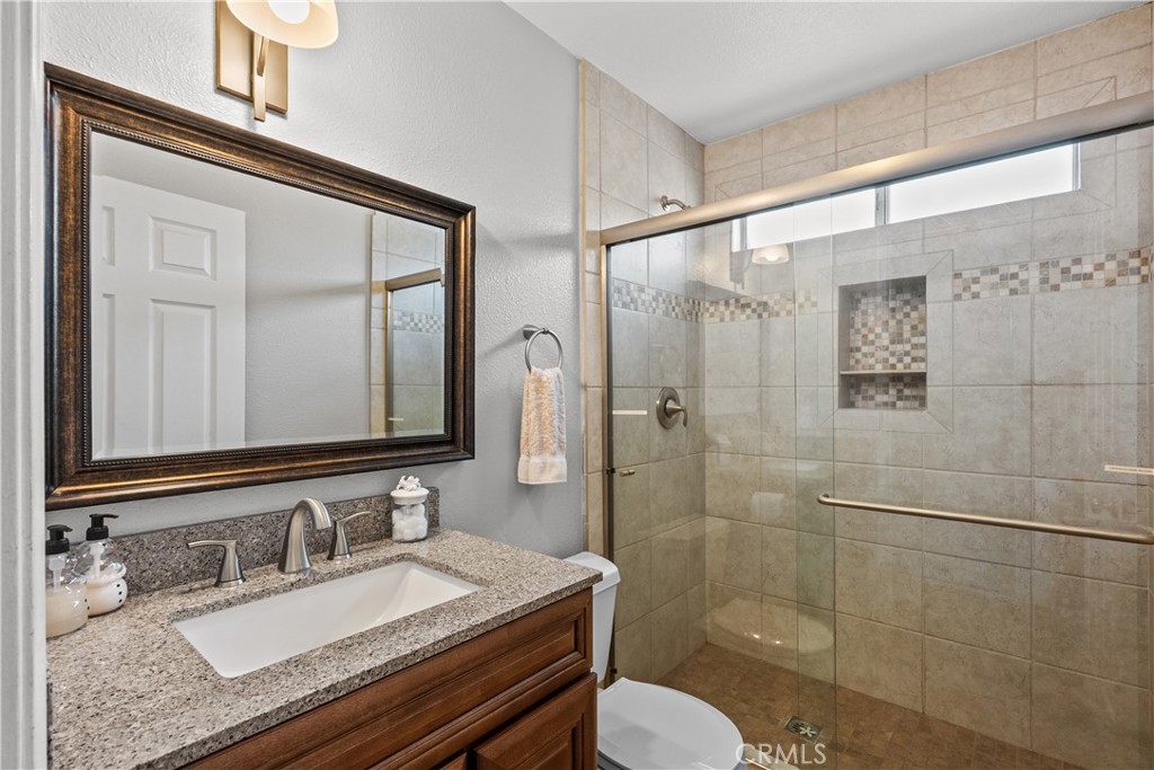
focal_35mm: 16
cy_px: 385
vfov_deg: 73.8
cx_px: 577
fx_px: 513
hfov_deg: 96.7
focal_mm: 16
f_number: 8
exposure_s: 1/20
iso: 2000
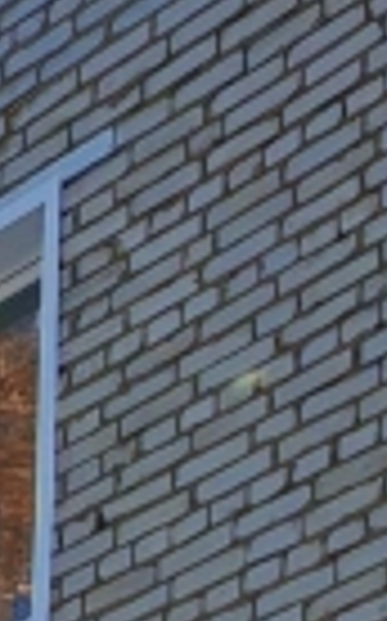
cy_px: 1766
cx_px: -927
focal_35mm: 260
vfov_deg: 7.3
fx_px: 4397
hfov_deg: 4.7
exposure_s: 1/850
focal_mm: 5.52
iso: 50
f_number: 1.95
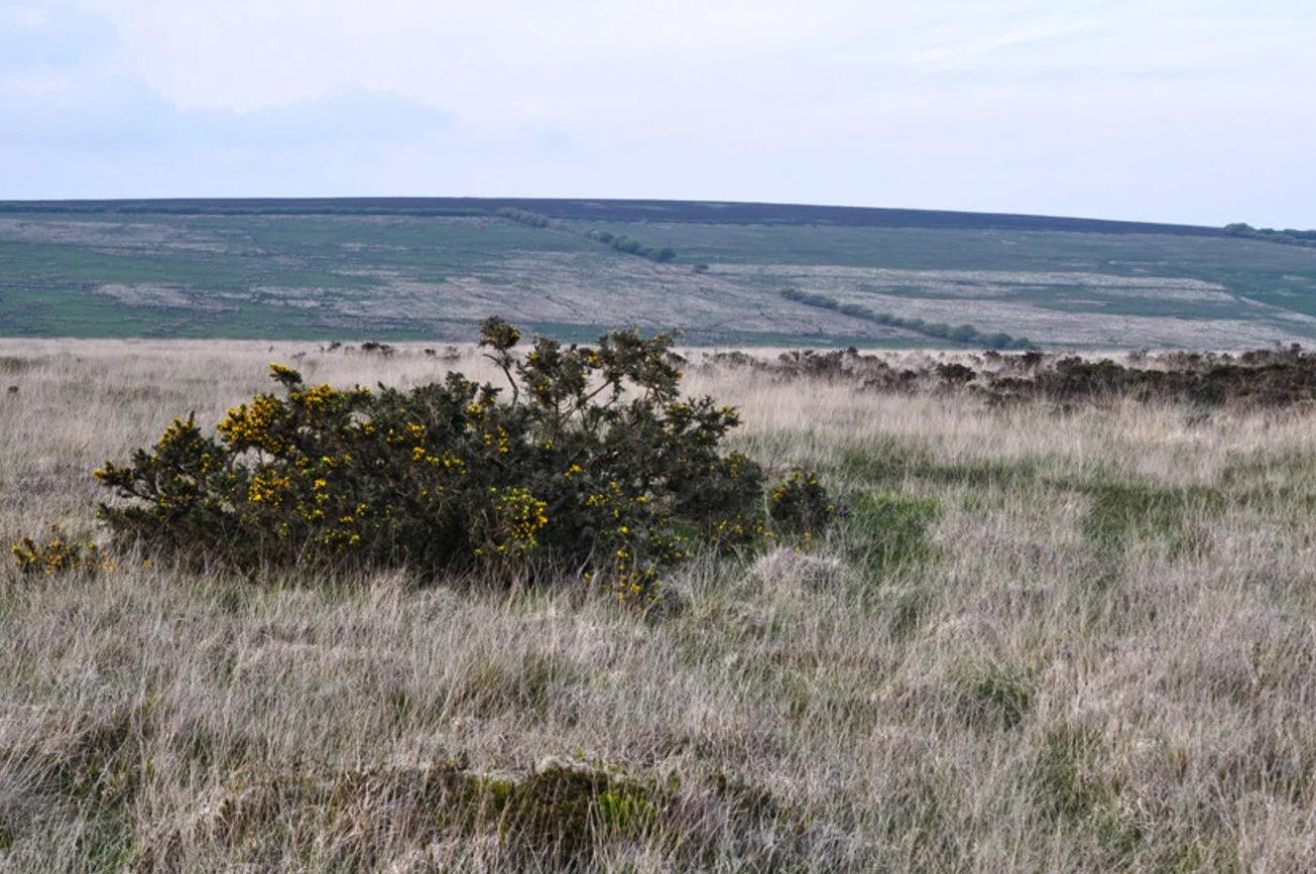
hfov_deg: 28.4
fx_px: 2592
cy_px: 441
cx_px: 780
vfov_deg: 19.1
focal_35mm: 71
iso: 200
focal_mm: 38
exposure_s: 1/80
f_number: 8
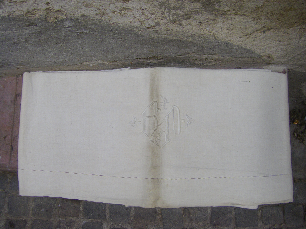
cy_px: 114
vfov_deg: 37.7
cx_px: 153
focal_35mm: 38
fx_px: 336
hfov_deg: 49.0
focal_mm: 6.3
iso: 125
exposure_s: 1/100
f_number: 3.5
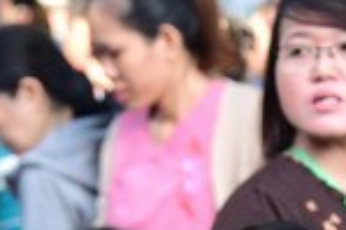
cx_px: 118
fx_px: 3274
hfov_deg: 6.0
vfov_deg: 4.0
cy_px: 490
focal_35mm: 341
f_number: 4
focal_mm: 78
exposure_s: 1/40
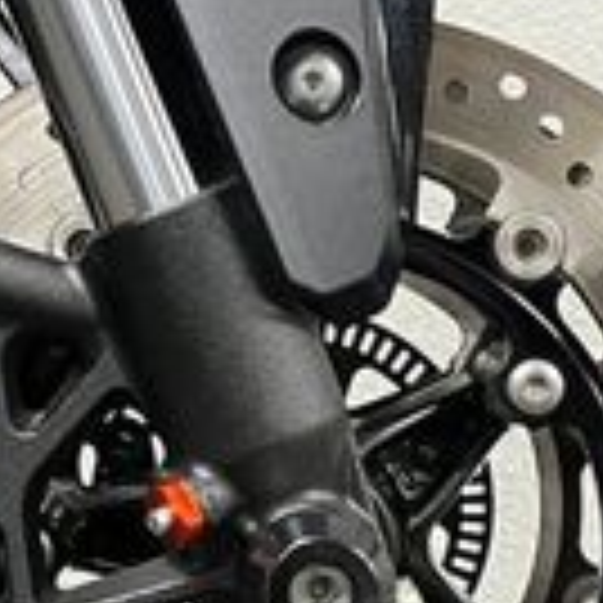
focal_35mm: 110
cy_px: 446
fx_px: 2168
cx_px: 230
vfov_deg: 15.8
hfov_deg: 15.8
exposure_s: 1/50
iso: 400
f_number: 1.6
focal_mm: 5.1
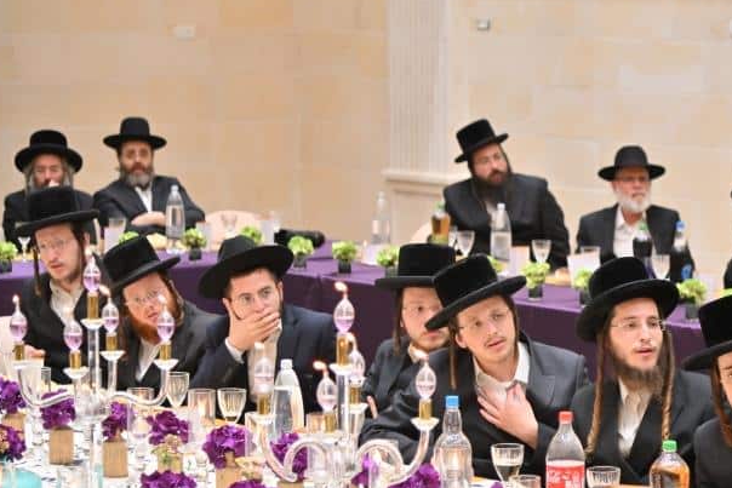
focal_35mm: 144
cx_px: 584
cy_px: 324
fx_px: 2929
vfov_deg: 9.5
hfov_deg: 14.2
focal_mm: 85
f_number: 4
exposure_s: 1/250
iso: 800
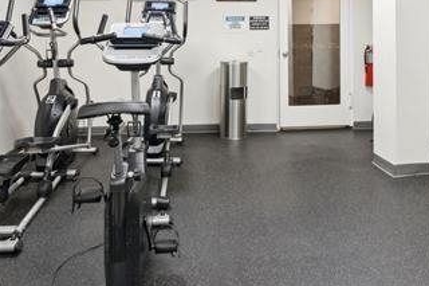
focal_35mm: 32
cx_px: 232
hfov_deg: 58.7
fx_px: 381
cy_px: 38
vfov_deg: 38.7
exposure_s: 1/2
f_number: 11
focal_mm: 16
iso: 100
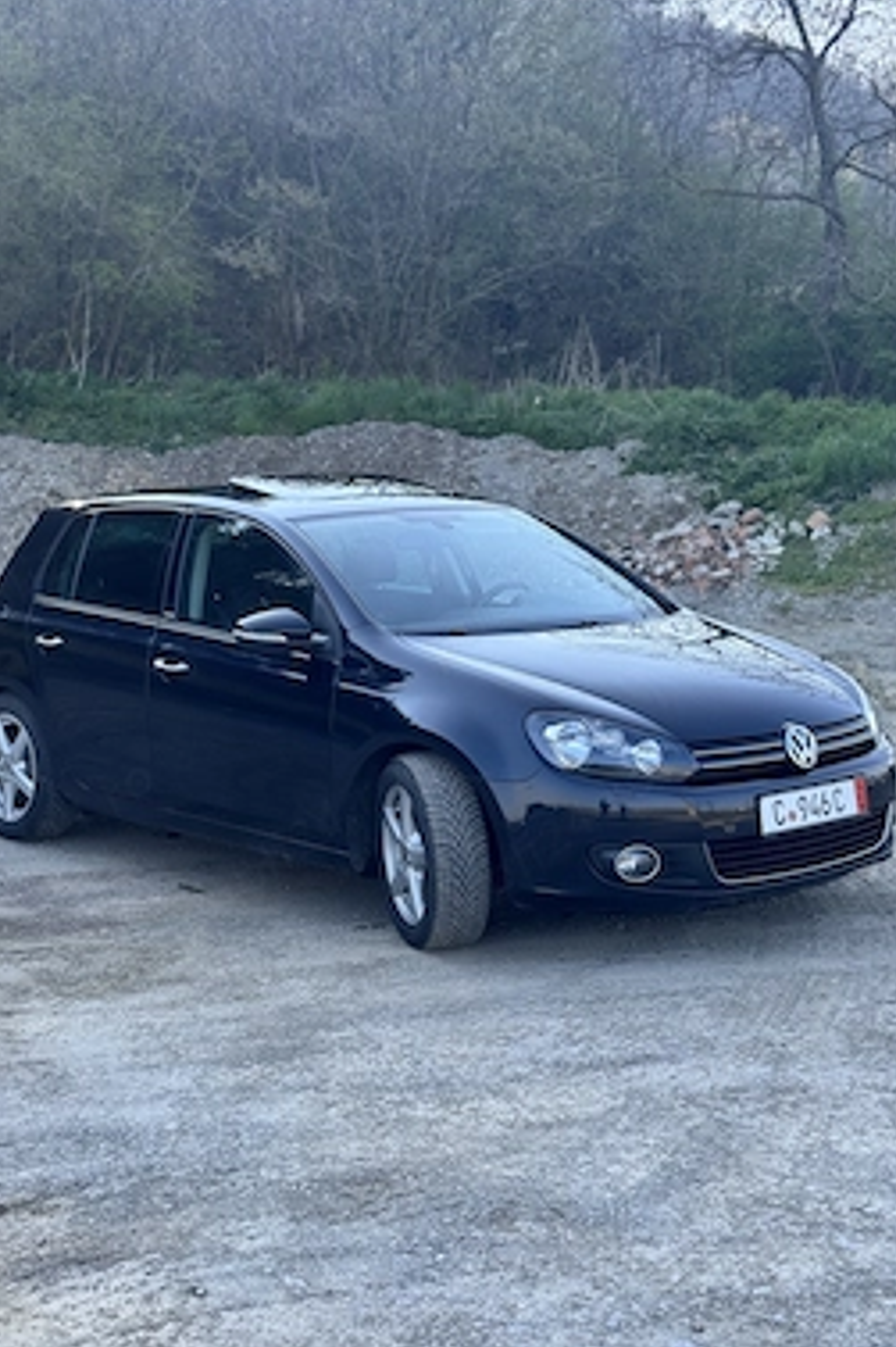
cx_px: 414
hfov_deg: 25.5
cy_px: 636
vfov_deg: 37.5
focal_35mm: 53
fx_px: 1980
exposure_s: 1/876
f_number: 1.78
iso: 64
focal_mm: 6.76
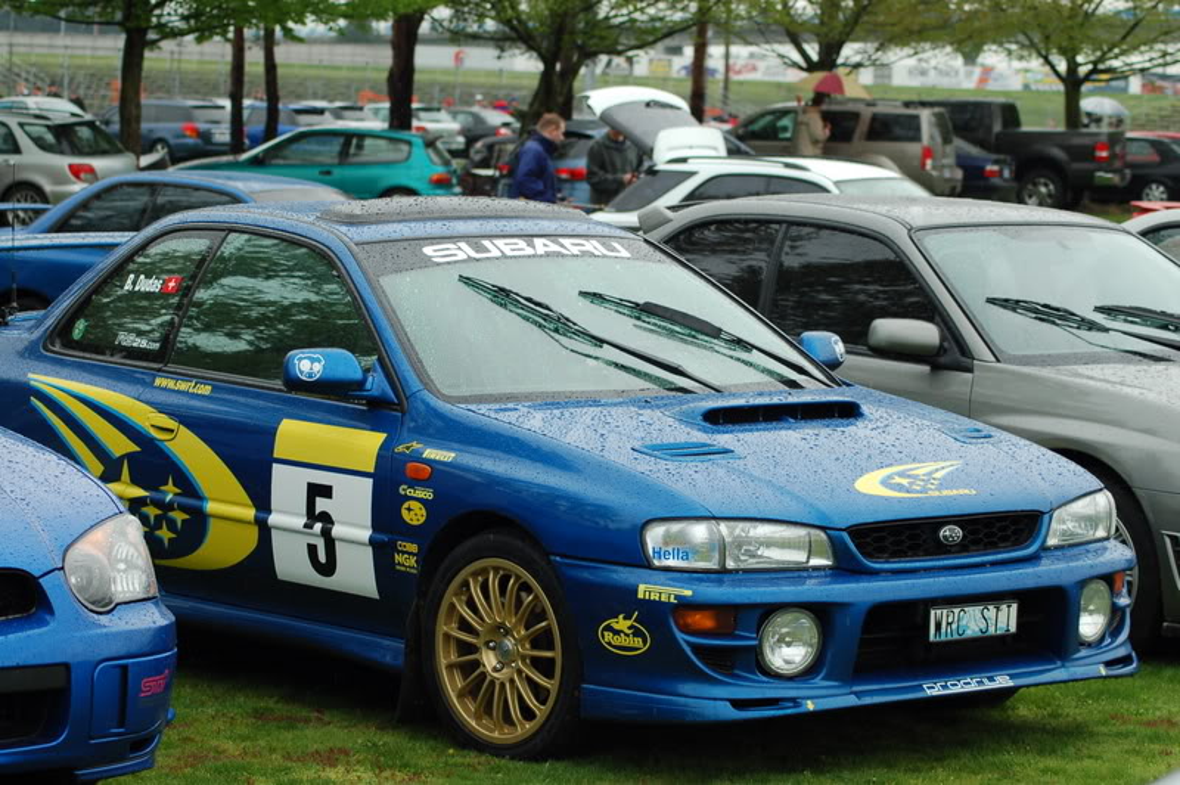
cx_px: 590
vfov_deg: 13.0
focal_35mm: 105
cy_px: 392
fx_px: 3439
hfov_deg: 19.5
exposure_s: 1/500
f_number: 5.6
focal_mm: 70
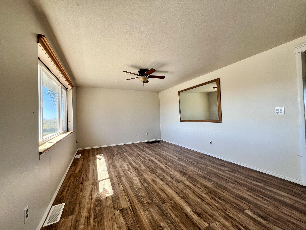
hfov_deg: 106.2
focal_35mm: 13
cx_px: 153
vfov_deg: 89.9
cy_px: 115
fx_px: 115
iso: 32
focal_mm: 1.57
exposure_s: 1/112
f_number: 1.8
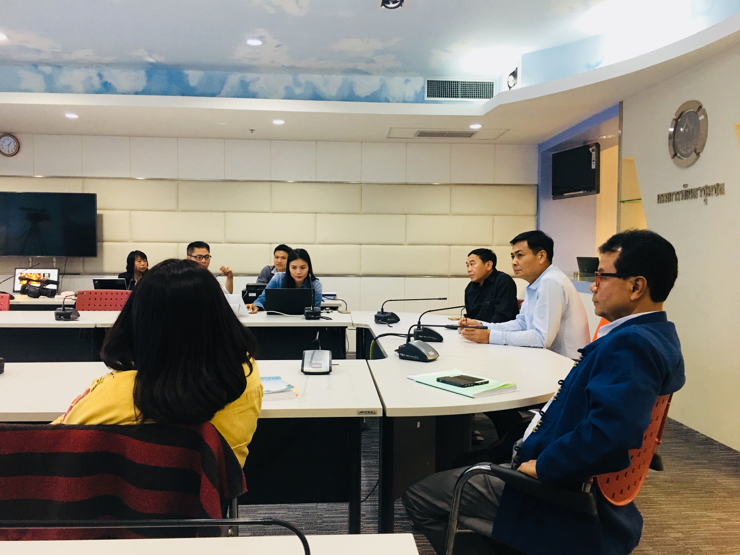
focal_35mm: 29
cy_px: 278
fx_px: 620
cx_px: 370
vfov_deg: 48.2
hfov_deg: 61.7
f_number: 2.2
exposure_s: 1/17
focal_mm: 4.15
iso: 80
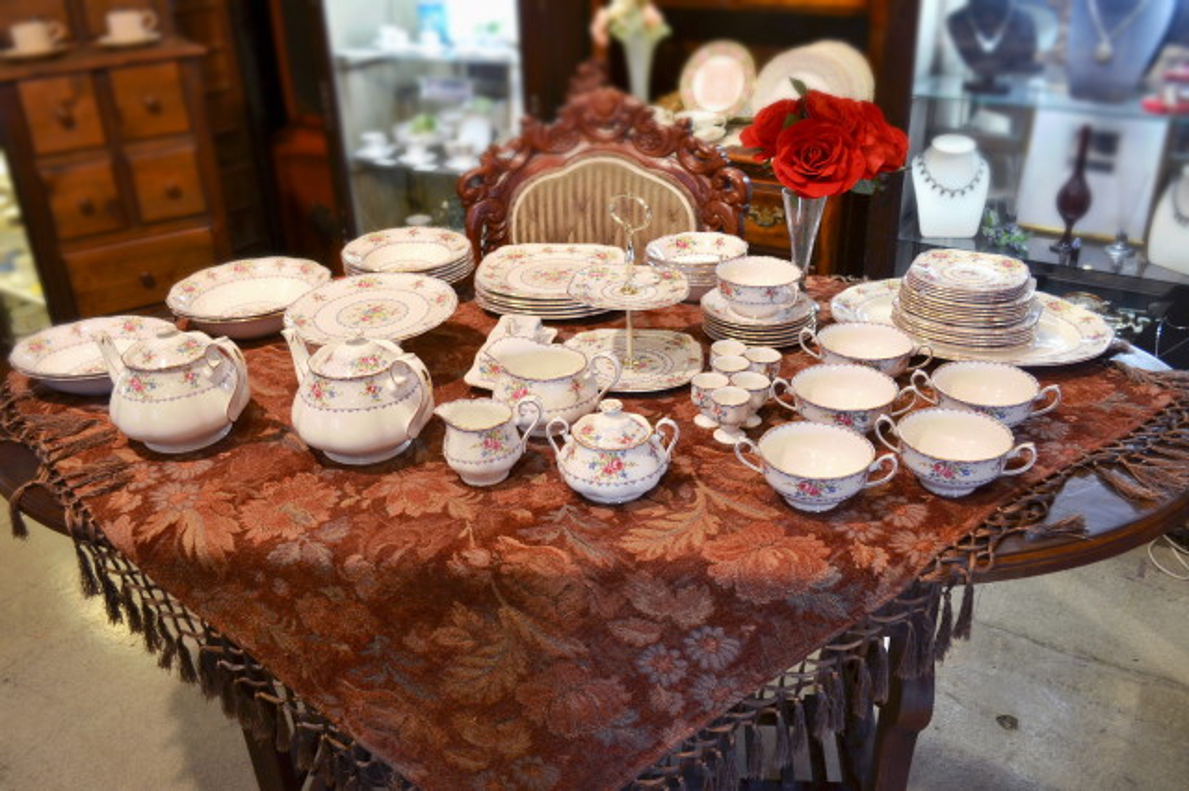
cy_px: 396
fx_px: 990
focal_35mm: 30
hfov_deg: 62.0
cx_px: 594
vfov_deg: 43.6
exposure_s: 1/15
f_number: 3.8
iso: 560
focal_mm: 20
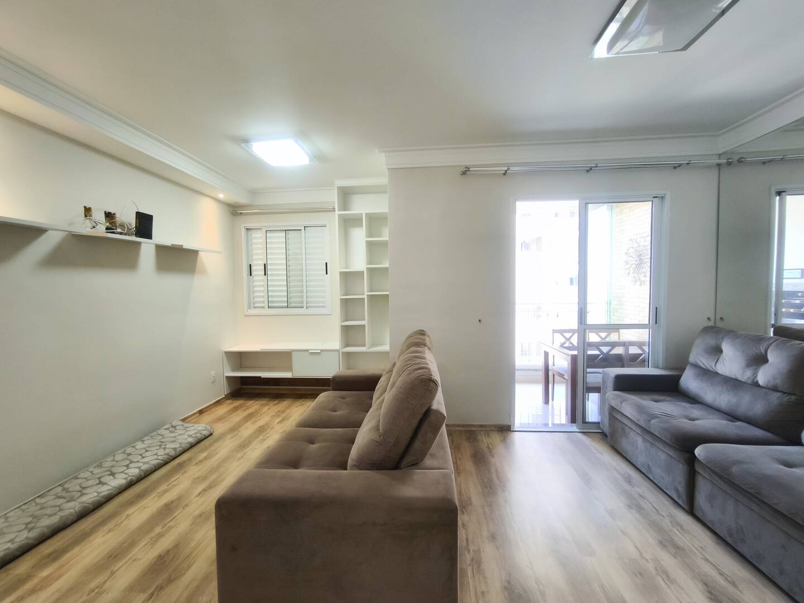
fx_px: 348
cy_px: 302
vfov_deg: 81.7
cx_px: 402
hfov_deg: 98.2
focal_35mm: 15
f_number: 2.2
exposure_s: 1/40
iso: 160
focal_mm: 1.91
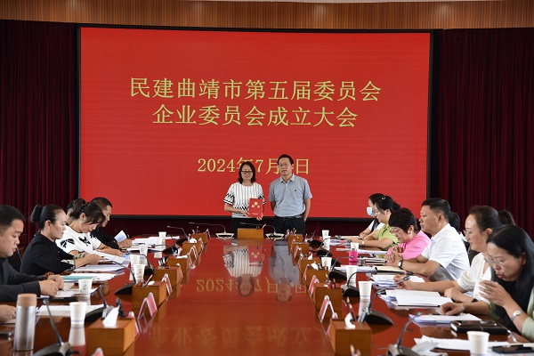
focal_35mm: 66
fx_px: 979
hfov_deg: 30.5
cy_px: 178
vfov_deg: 20.6
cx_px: 267
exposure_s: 1/80
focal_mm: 66
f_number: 4.5
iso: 400
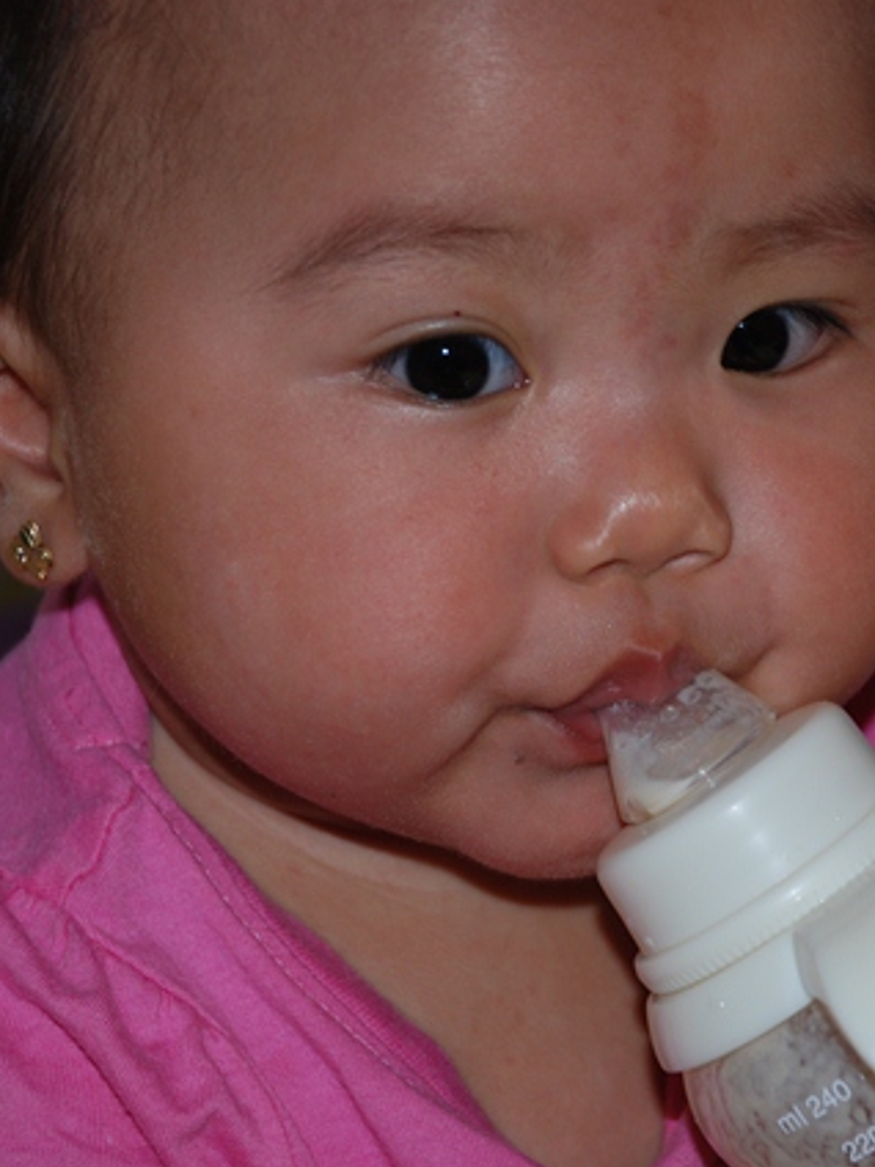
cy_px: 581
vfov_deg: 10.1
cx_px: 696
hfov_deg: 7.6
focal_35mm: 196
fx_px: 6606
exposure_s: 1/60
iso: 200
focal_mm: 90
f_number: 5.6
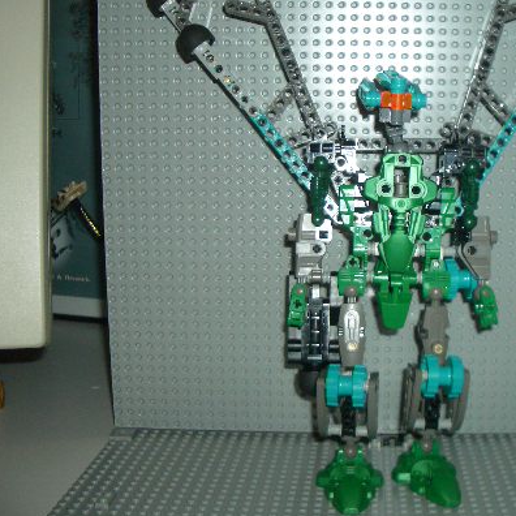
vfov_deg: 34.0
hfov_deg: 33.5
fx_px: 843
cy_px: 219
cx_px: 370
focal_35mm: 50
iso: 100
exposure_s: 1/60
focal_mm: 5.8
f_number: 2.6
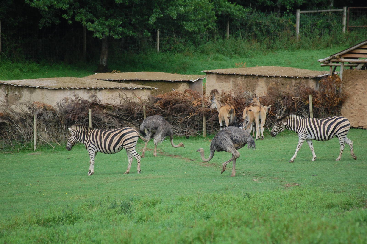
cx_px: 184
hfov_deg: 6.9
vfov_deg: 4.6
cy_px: 122
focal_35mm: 300
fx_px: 3056
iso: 400
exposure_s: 1/640
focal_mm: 200
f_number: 5.6
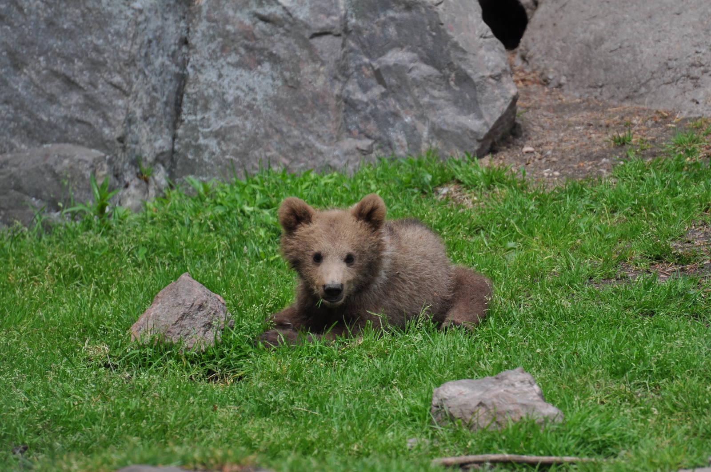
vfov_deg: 3.0
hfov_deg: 4.6
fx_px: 8877
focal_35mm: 450
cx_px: 356
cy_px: 236
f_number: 5.6
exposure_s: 1/500
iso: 250
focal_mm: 300
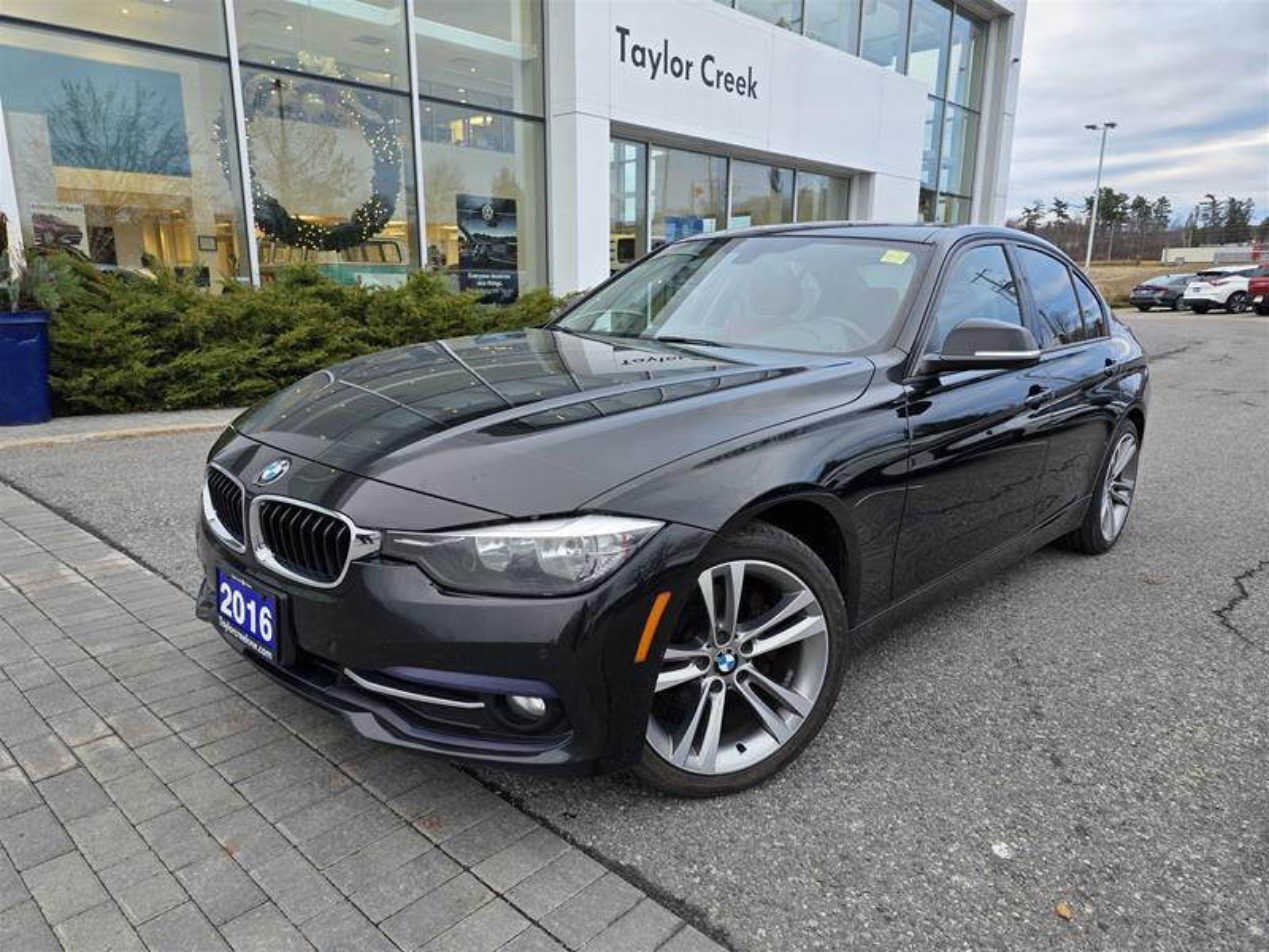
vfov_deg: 58.9
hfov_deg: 73.9
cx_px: 634
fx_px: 843
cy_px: 476
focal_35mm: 23
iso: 80
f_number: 1.7
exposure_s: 1/180
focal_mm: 6.3
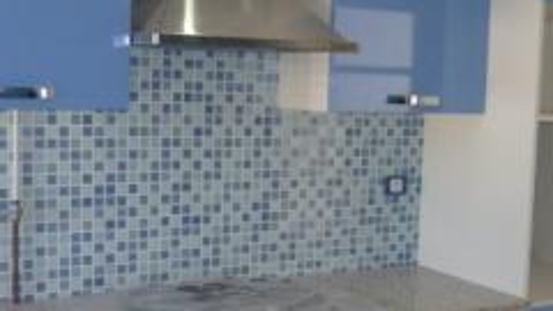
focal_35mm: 57
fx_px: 836
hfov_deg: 36.6
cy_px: 184
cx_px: 313
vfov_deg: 21.1
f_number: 2.8
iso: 160
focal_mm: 5
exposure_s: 1/30
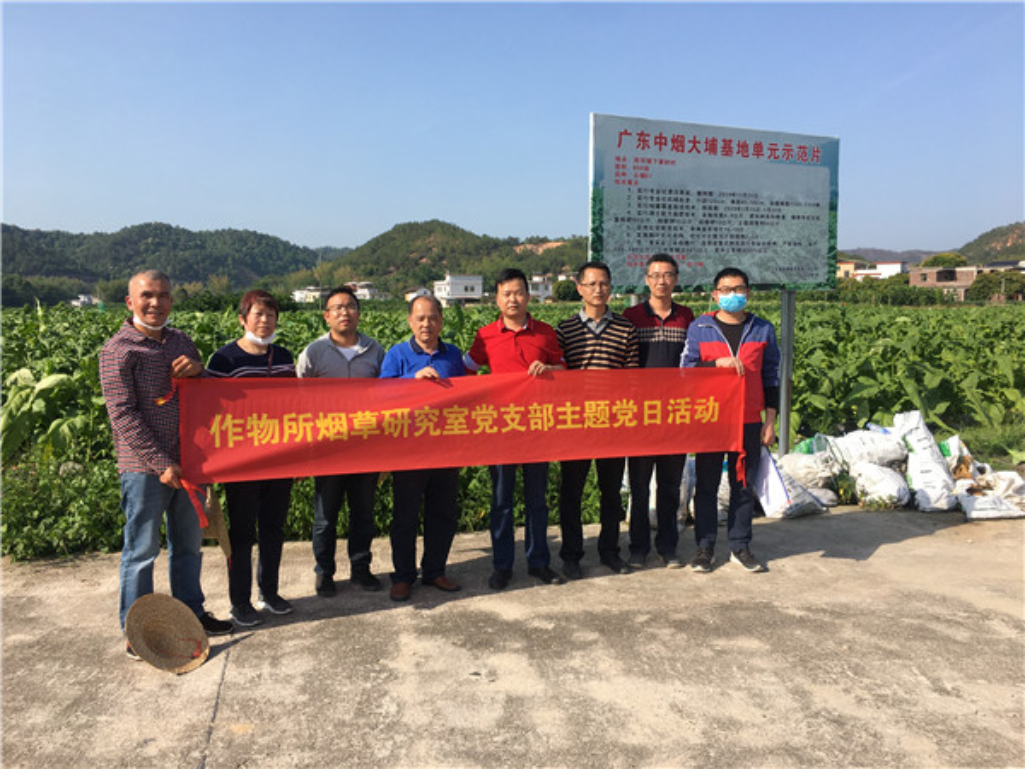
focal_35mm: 29
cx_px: 512
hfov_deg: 61.7
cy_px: 384
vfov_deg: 48.2
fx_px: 859
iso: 25
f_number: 2.2
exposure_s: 1/1012
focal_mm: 4.15
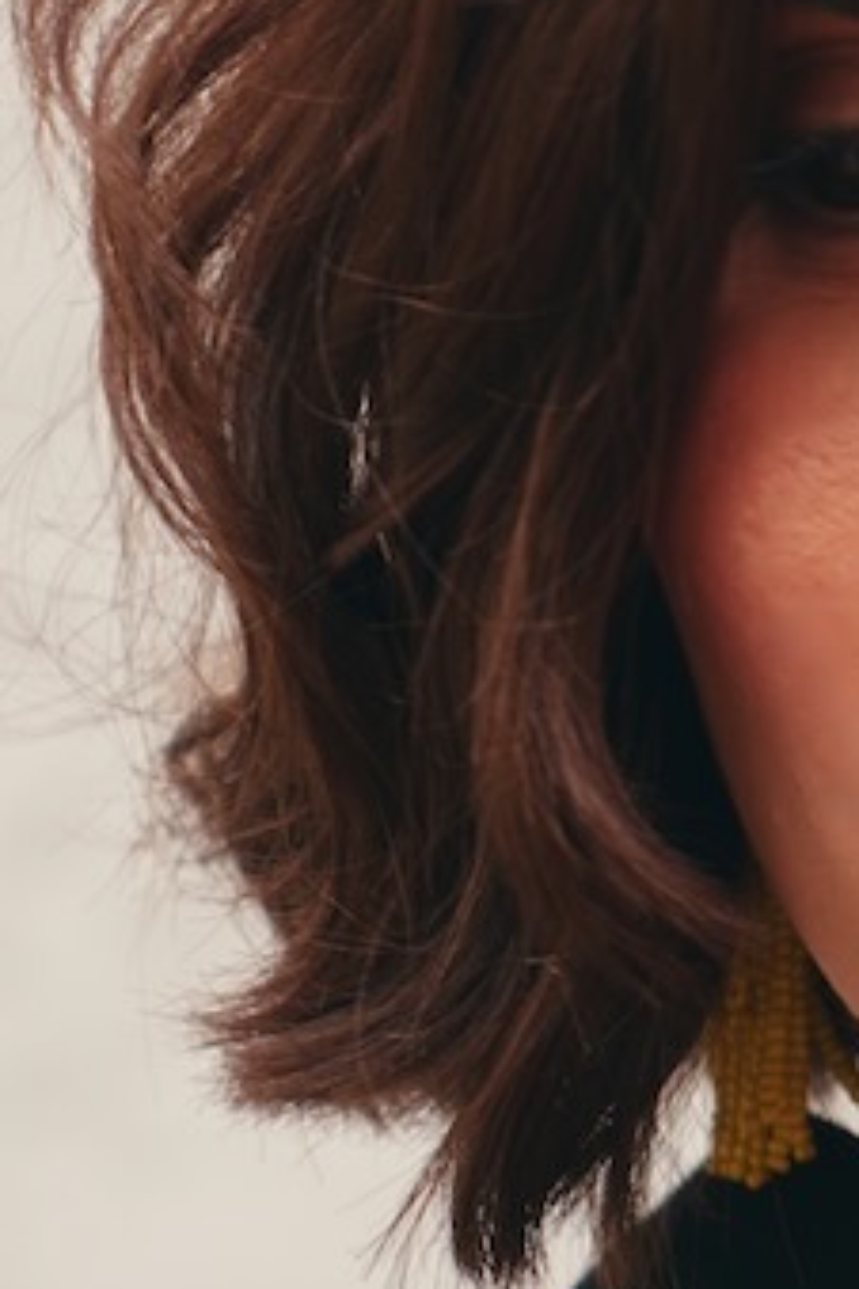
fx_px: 14172
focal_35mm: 396
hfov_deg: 3.5
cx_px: 1288
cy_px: 1589
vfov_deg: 5.2
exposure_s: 1/320
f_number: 2.8
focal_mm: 70
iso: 100
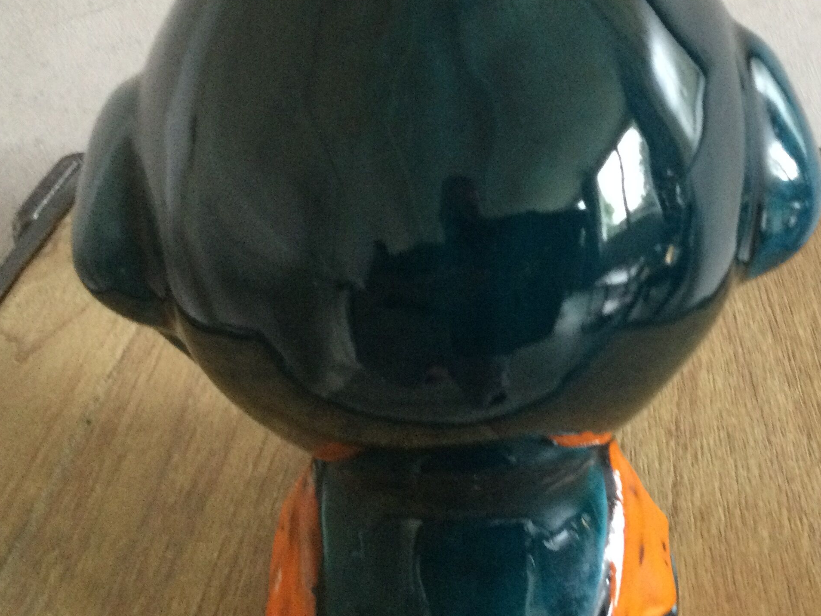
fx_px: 1257
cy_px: 286
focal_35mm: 53
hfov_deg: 36.0
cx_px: 504
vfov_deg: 27.5
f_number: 2.4
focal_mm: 3.3
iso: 200
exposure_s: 1/20
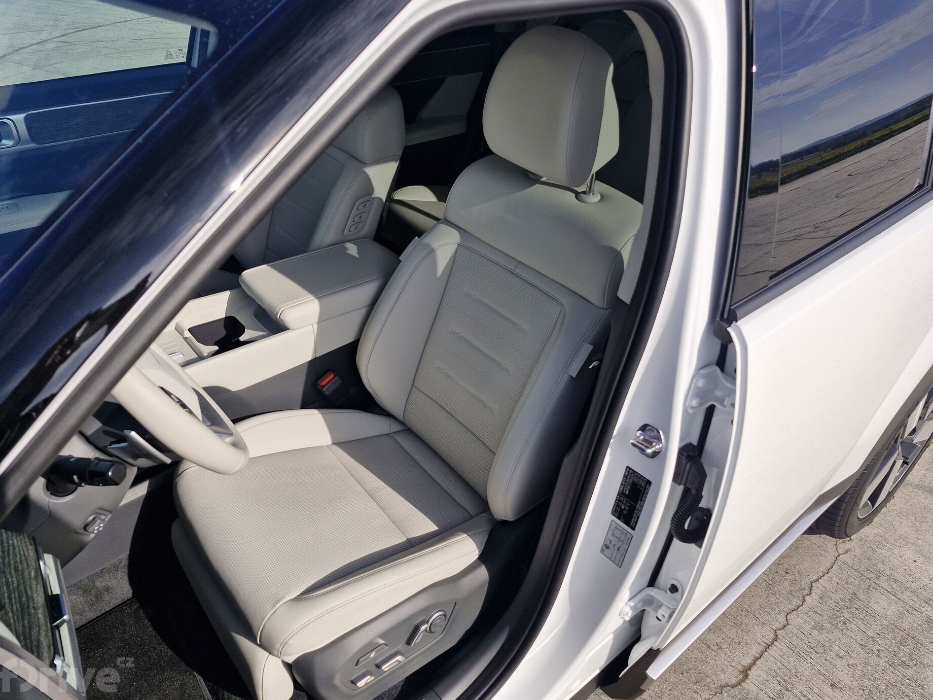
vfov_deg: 56.8
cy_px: 342
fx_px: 647
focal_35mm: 24
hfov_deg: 71.6
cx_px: 474
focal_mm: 5.54
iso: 50
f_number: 1.8
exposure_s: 1/2888
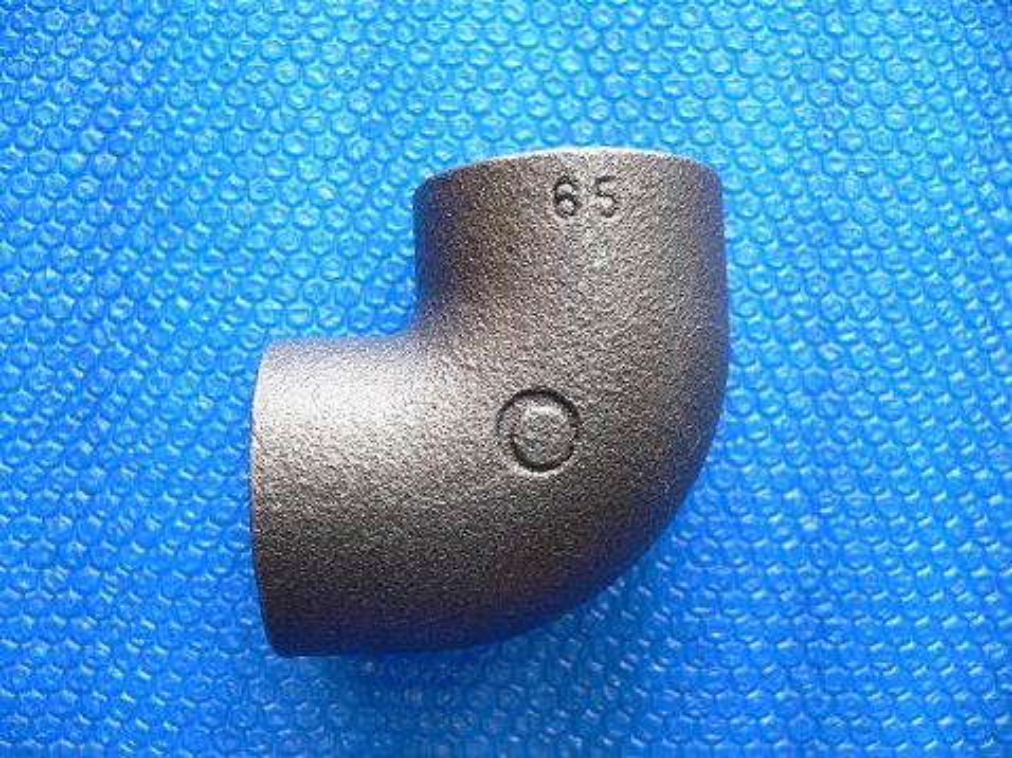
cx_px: 506
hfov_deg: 52.6
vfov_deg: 40.7
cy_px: 379
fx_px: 1023
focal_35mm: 35
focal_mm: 5.8
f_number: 2.8
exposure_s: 1/25
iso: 100
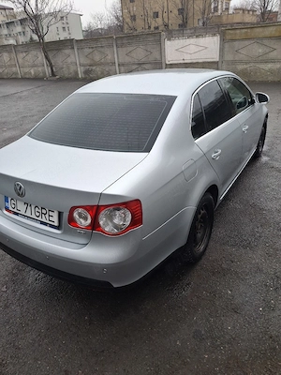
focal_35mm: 25
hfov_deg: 54.9
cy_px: 188
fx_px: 271
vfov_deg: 69.4
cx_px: 140
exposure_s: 1/100
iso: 50
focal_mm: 4.69
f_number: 1.8
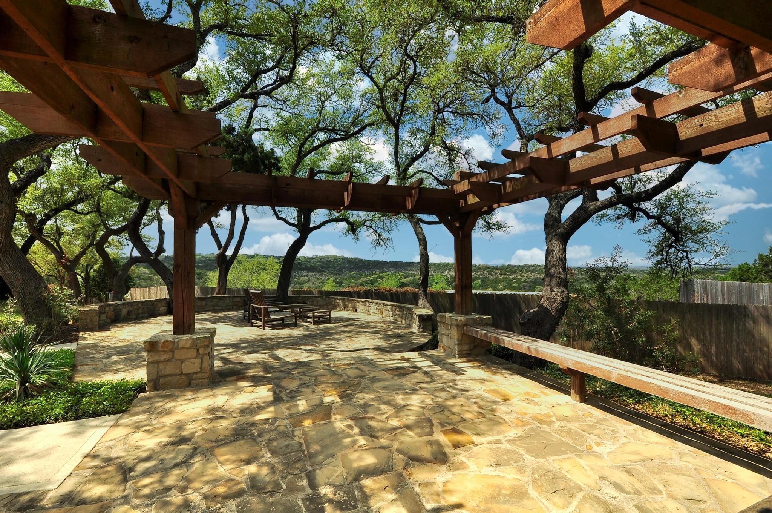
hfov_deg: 100.5
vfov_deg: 77.2
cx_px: 386
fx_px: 321
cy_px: 256
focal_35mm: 15
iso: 200
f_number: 20
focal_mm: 10
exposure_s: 1/100
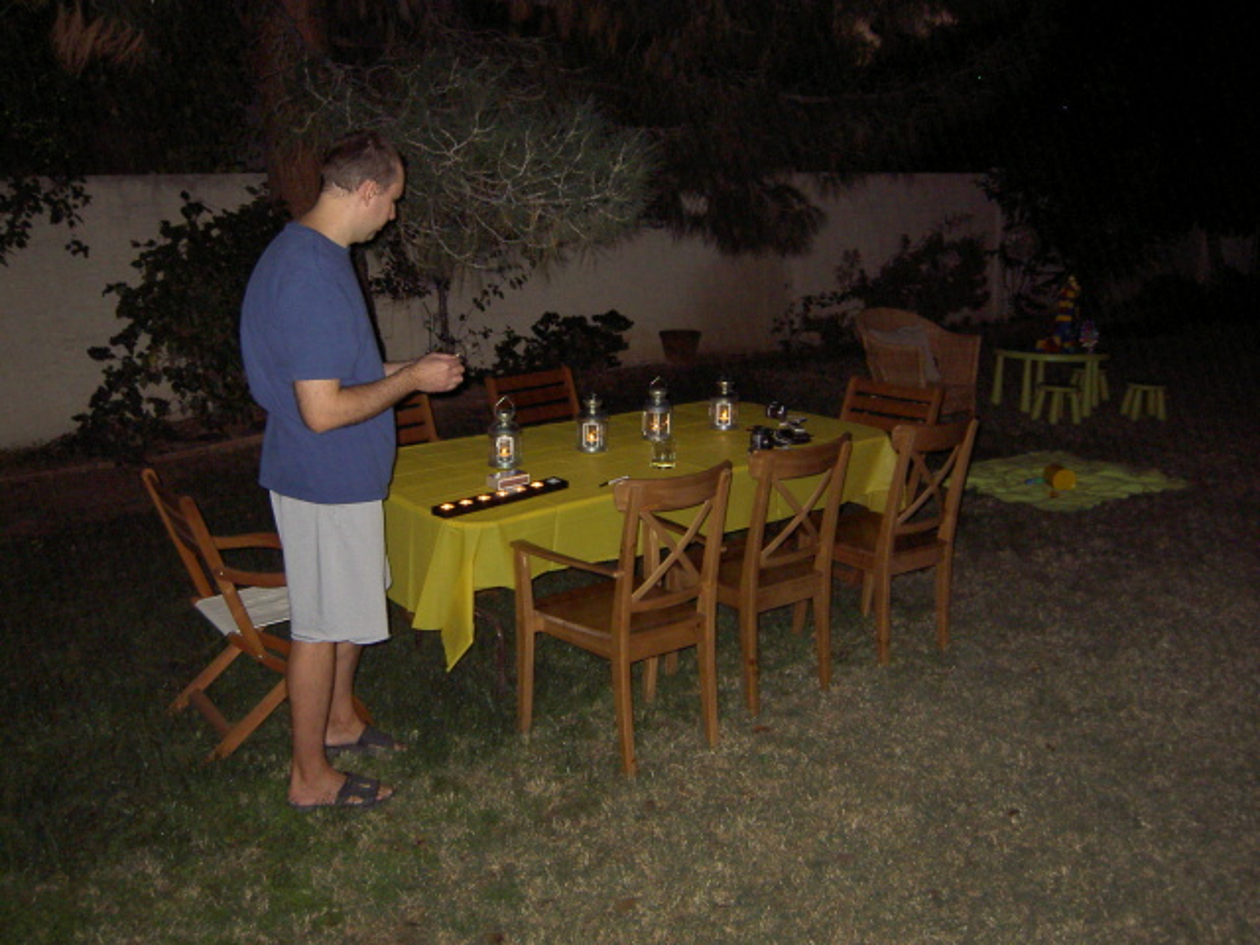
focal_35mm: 34
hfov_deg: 54.0
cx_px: 630
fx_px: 1238
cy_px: 472
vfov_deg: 41.8
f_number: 2.8
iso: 200
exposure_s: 1/60
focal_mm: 5.6
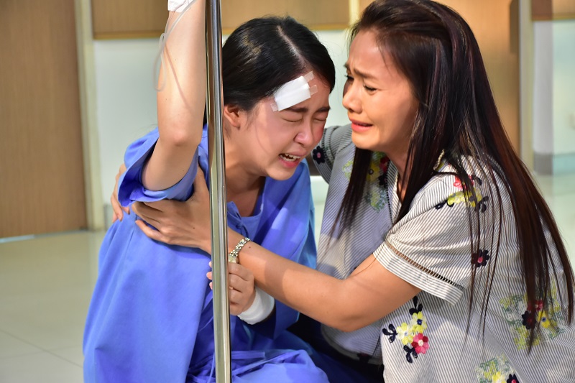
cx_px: 288
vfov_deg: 17.5
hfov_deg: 26.0
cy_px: 192
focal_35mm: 78
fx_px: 1245
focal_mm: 52
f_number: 4.8
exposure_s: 1/90
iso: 1600
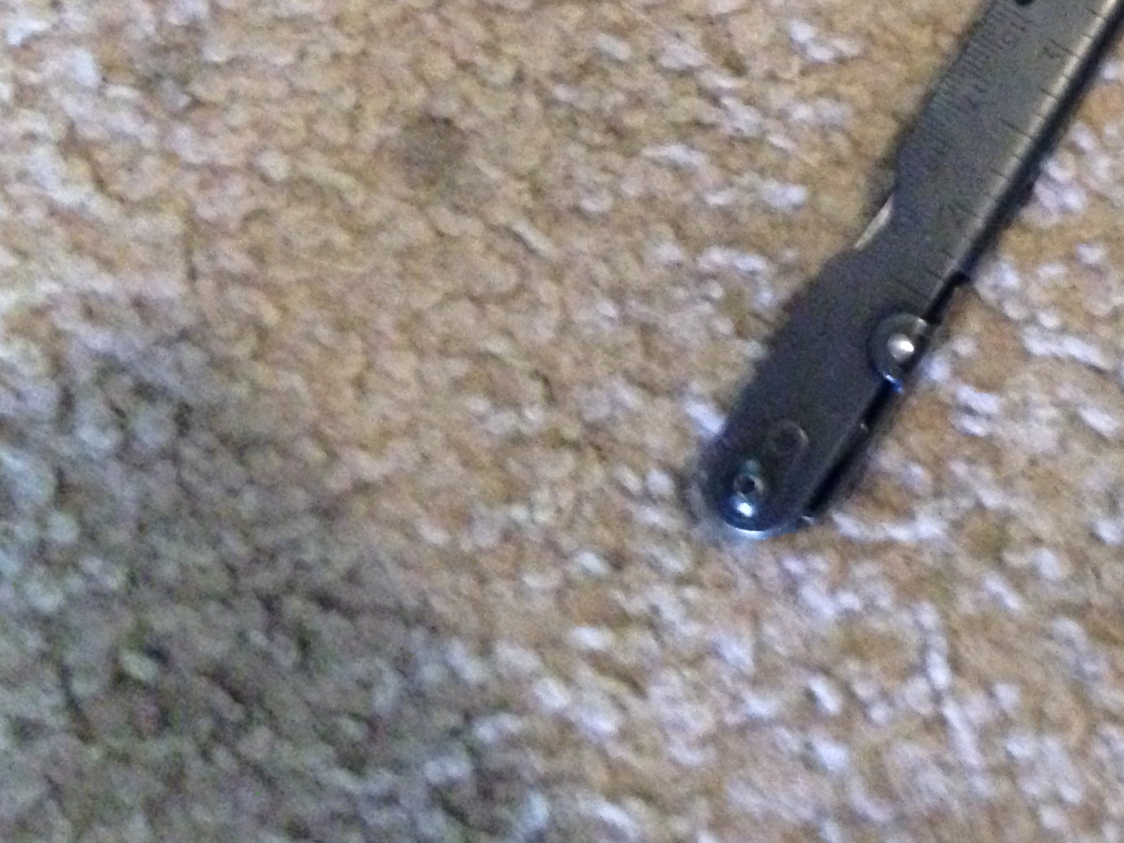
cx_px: 1168
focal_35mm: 71
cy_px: -10
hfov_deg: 25.8
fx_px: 2306
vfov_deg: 20.1
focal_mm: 4.12
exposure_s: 1/15
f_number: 2.4
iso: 800
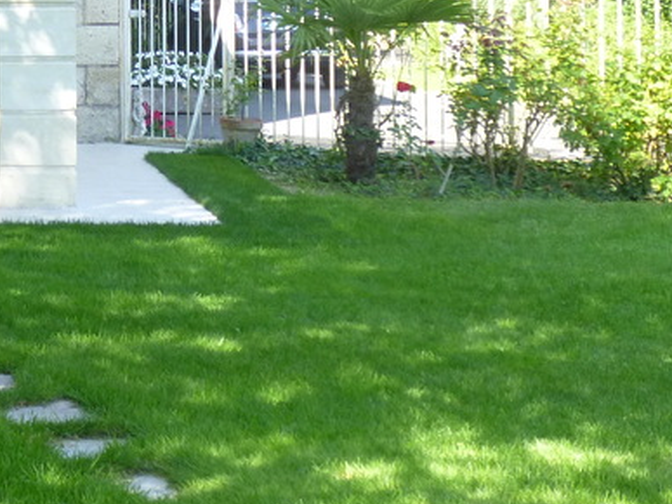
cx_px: -328
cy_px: -82
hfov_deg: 15.1
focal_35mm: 121
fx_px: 2348
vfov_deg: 12.0
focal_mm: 6.9
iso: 100
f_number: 3.7
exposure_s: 1/100
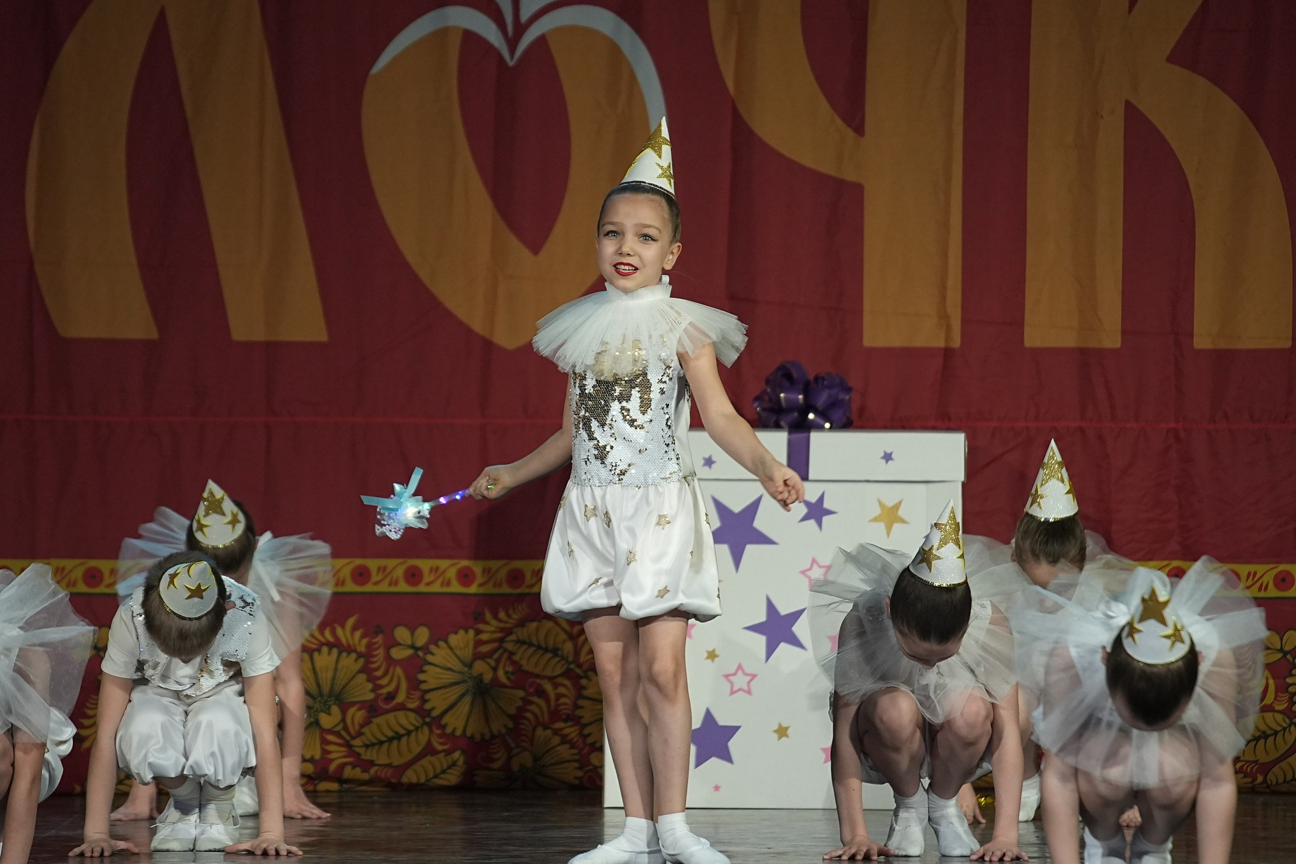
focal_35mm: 280
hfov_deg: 7.4
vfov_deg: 4.9
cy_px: 355
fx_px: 10078
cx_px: 664
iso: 2000
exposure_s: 1/400
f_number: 4
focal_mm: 200
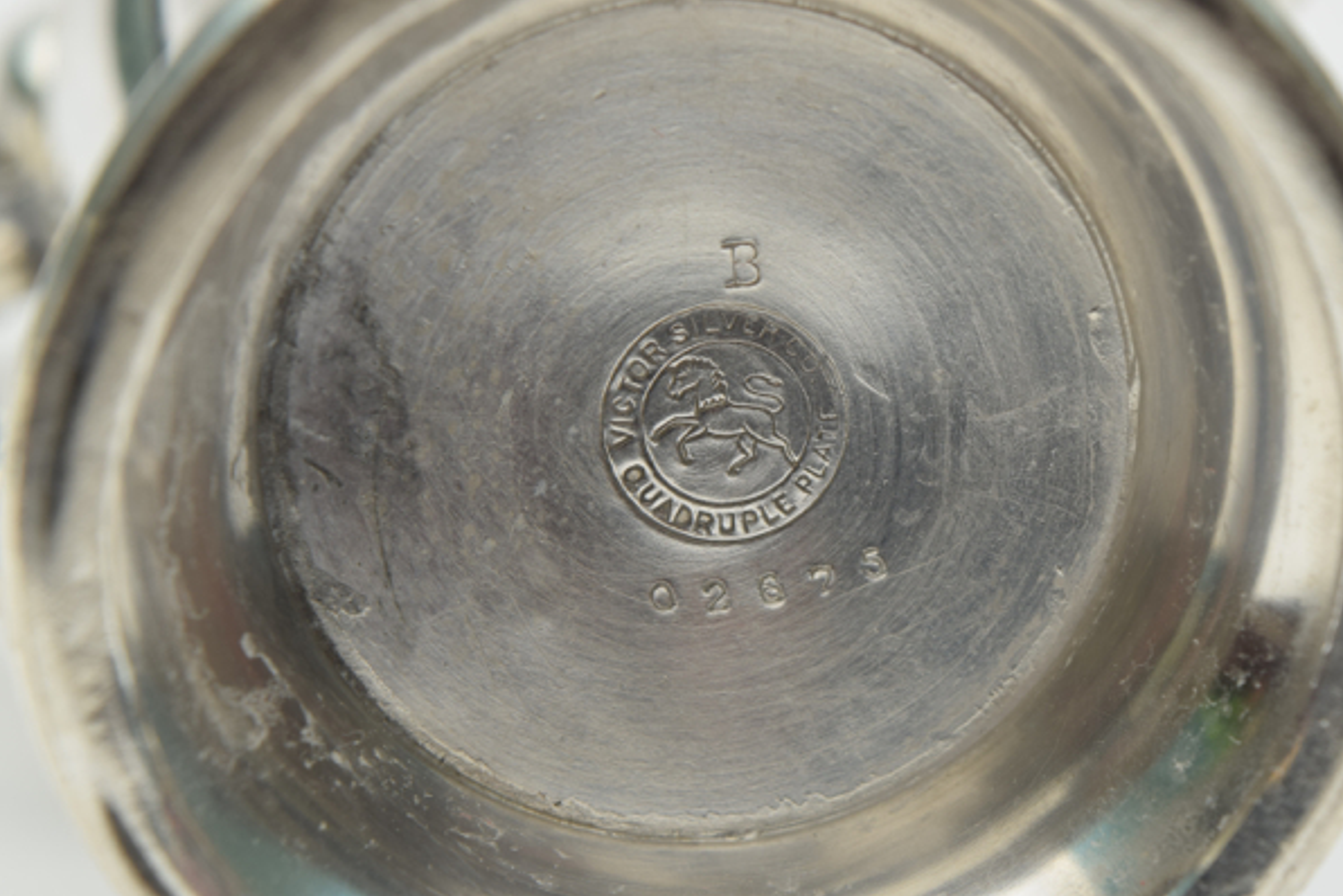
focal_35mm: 89
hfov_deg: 23.0
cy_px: 474
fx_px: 3304
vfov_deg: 15.5
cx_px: 712
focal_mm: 55
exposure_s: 1/125
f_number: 9
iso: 100
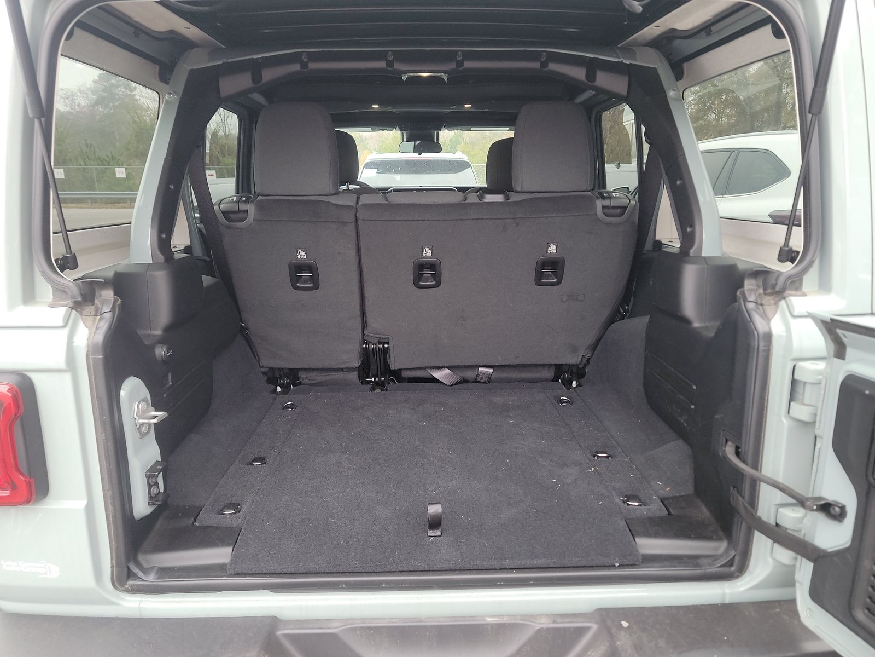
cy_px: 328
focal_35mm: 24
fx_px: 607
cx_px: 438
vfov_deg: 56.8
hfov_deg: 71.6
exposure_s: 1/59
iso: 221
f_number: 1.8
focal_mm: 6.7
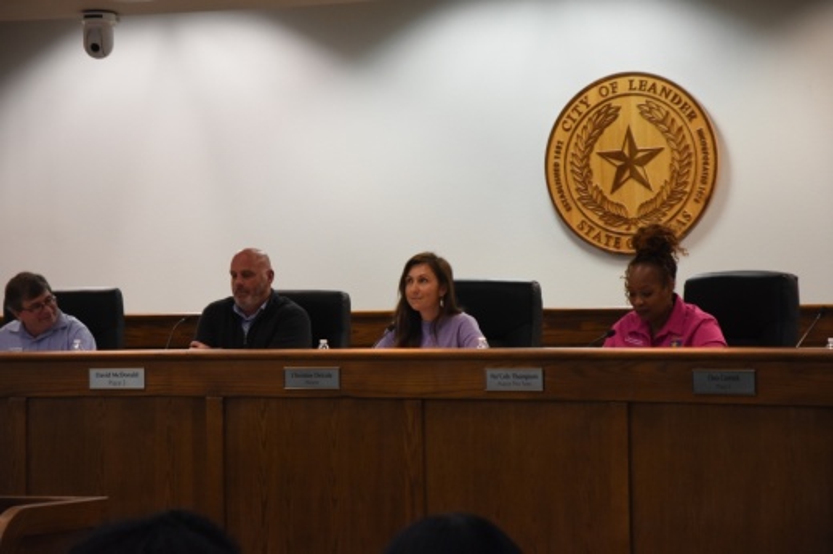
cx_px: 416
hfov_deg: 19.5
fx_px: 2428
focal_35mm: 105
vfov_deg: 13.0
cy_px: 277
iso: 1250
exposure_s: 1/80
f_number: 4.5
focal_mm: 70
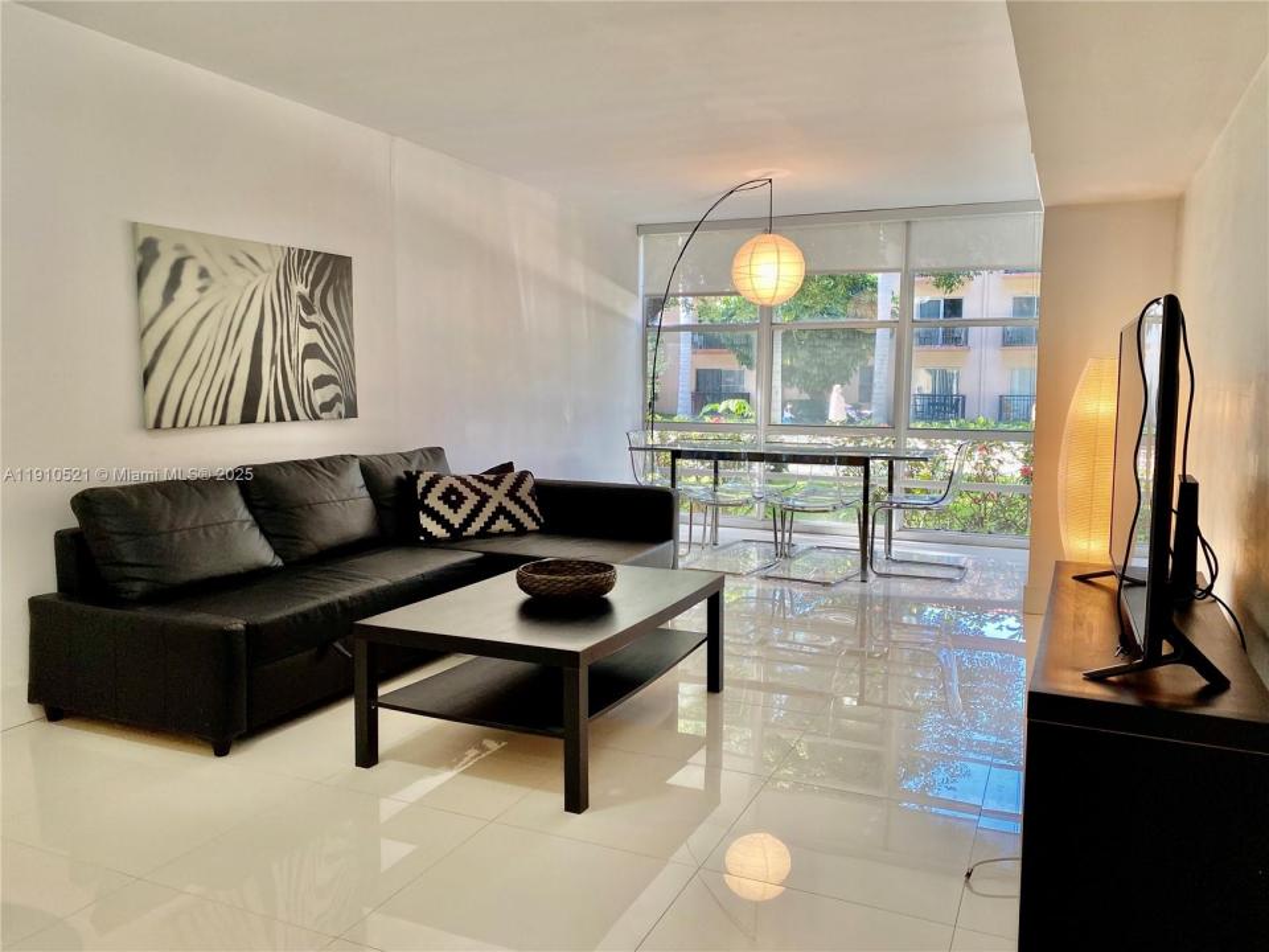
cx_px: 634
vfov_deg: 53.1
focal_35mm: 26
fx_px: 953
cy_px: 476
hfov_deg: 67.3
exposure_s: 1/120
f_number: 1.8
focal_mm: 4.25
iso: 64
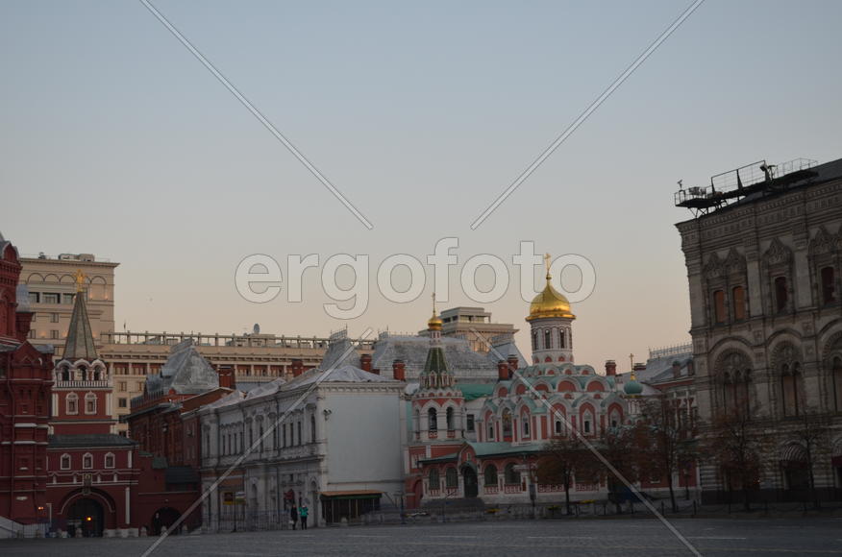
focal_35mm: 57
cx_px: 421
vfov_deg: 23.7
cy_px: 278
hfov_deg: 35.1
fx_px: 1330
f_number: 5.6
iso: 360
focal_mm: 38
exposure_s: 1/125
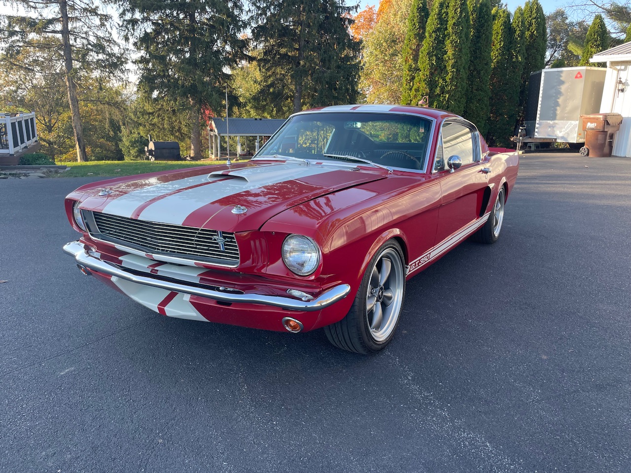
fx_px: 474
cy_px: 236
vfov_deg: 53.1
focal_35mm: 26
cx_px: 316
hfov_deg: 67.3
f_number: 1.6
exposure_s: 1/254
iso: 32
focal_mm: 4.2
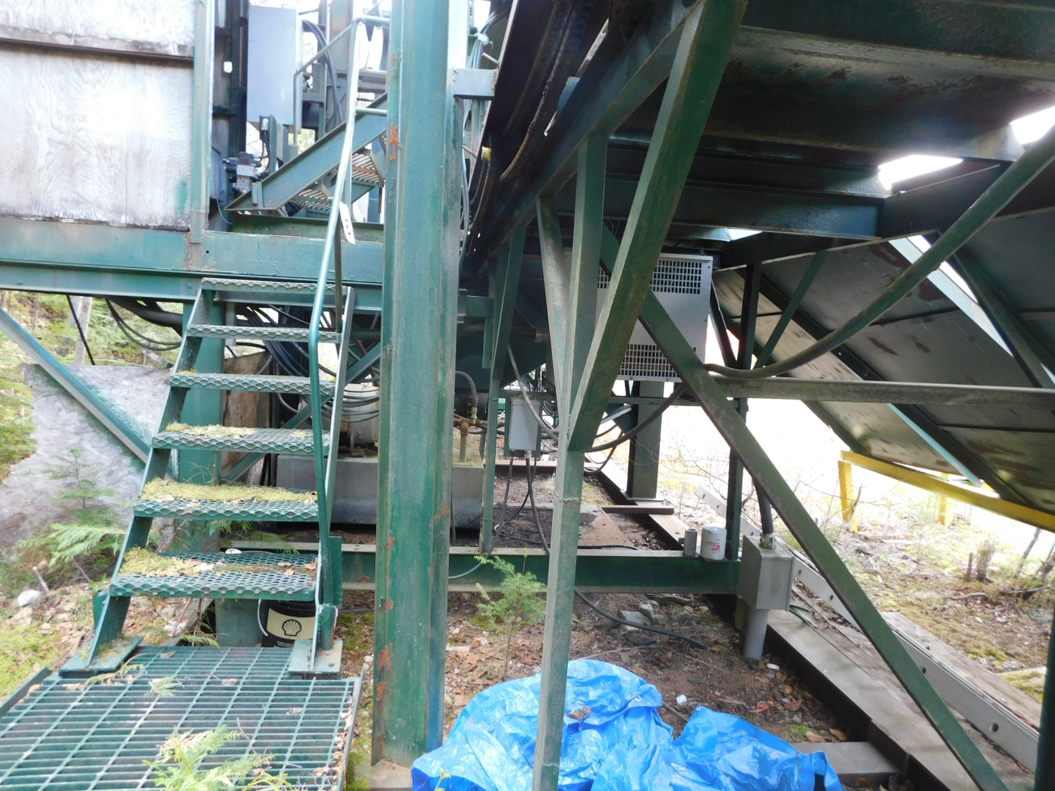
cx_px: 528
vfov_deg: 58.9
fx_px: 701
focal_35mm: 23
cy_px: 396
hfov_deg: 73.9
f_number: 3
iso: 160
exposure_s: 1/30
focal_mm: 4
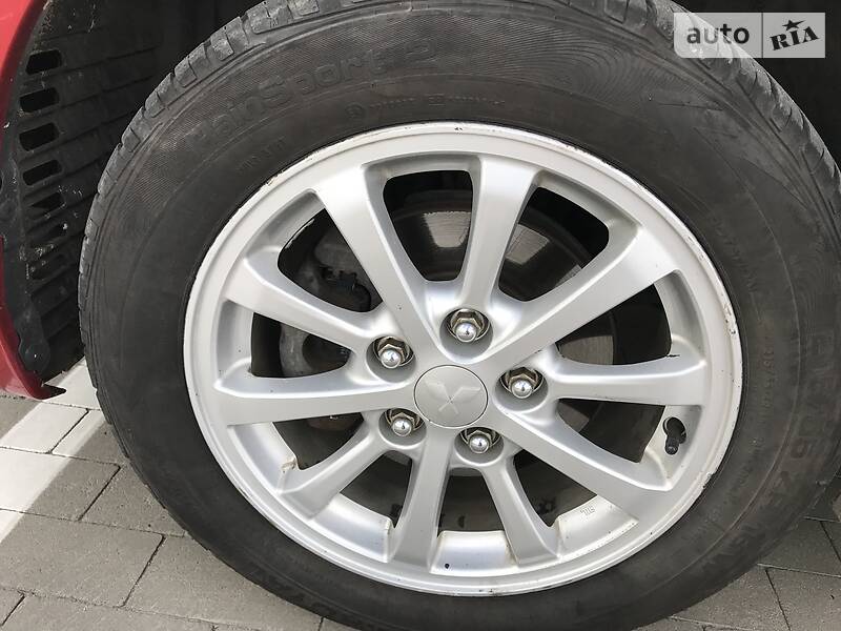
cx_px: 420
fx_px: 680
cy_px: 316
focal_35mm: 28
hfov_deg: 63.4
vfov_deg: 49.7
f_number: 1.8
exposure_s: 1/441
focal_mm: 4
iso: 20
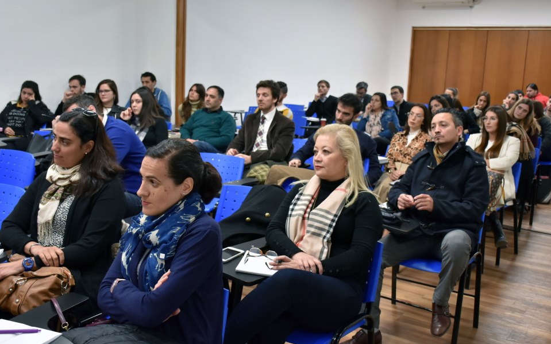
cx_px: 290
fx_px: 564
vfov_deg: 33.9
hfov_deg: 52.1
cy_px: 164
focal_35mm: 38
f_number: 4.5
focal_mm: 23
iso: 800
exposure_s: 1/80
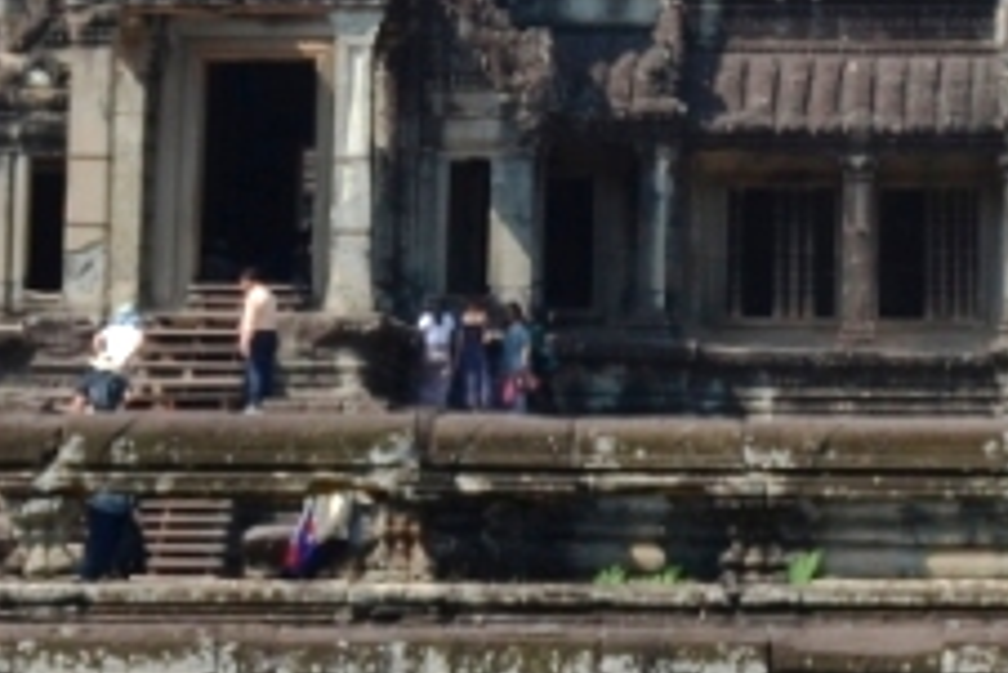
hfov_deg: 10.0
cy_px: -408
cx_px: 1093
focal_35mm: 204
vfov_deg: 6.6
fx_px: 5715
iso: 100
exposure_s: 1/200
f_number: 7.1
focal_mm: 30
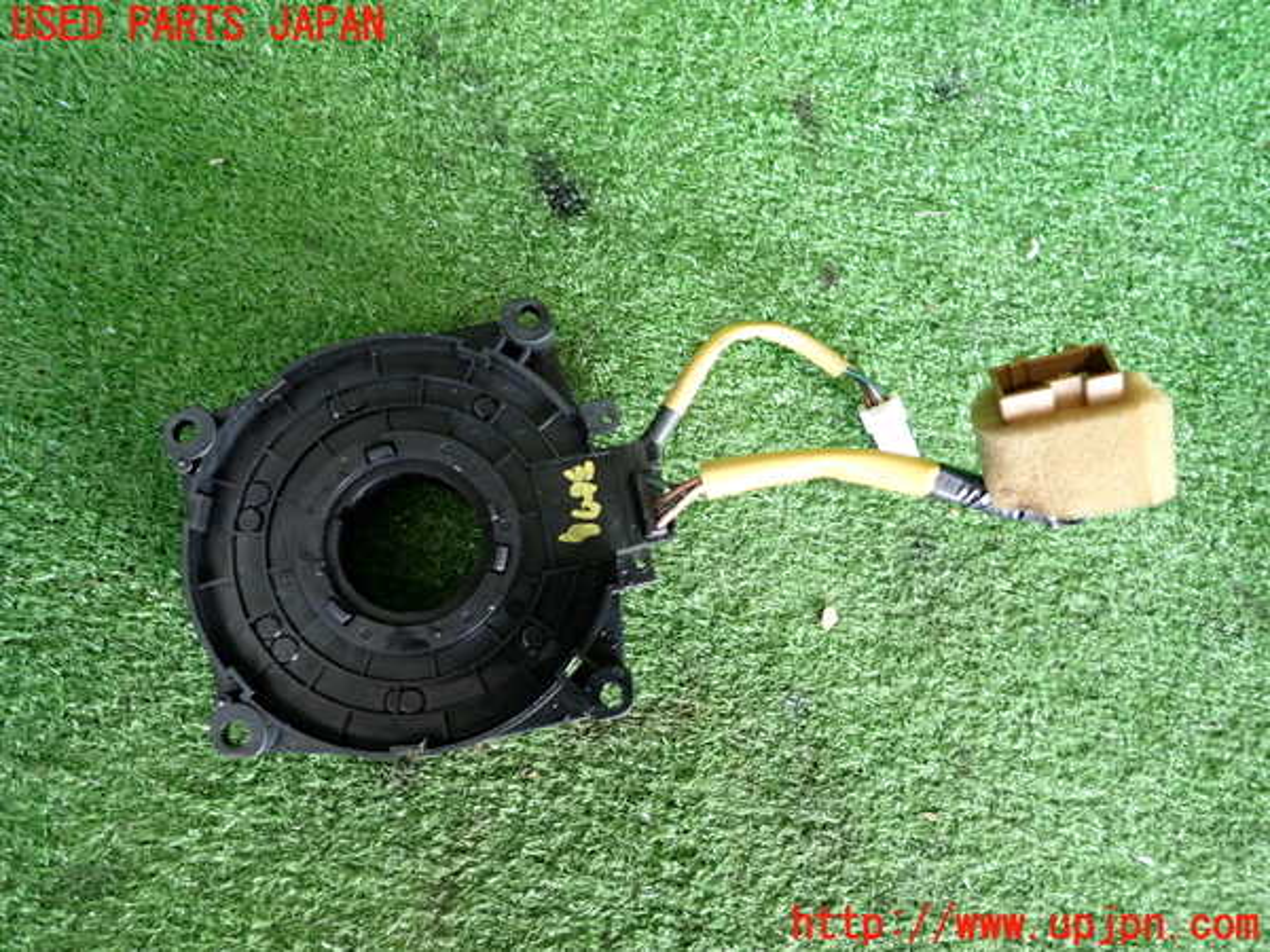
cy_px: 476
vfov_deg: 54.9
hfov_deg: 69.4
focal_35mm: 25
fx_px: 917
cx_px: 635
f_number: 2
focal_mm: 4.5
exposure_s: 1/30
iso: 250
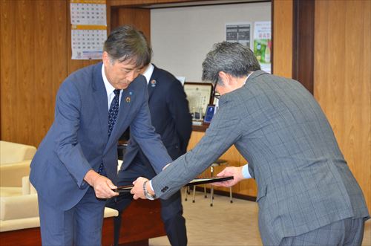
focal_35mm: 78
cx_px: 186
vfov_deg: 17.4
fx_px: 802
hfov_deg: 26.0
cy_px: 123
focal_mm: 52
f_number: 5.3
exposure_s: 1/60
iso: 800
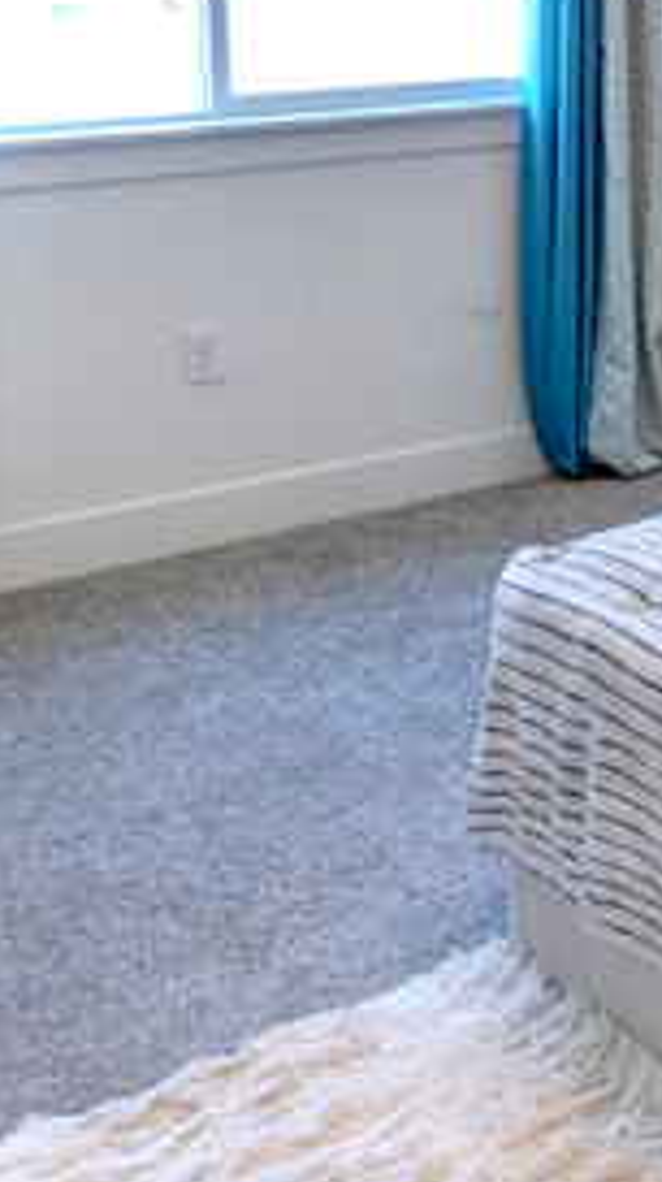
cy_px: -9
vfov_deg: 32.5
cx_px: 1436
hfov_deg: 15.1
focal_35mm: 59
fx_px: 1846
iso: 500
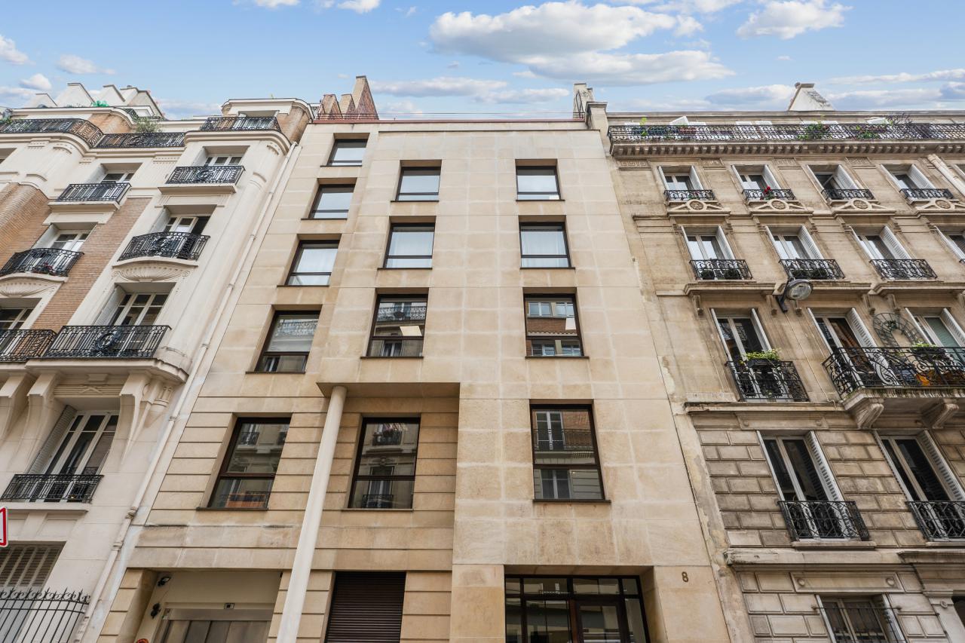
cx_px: 482
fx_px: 482
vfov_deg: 67.4
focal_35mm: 18
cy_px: 322
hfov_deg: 90.0
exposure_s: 1/50
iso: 100
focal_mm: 12
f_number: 11
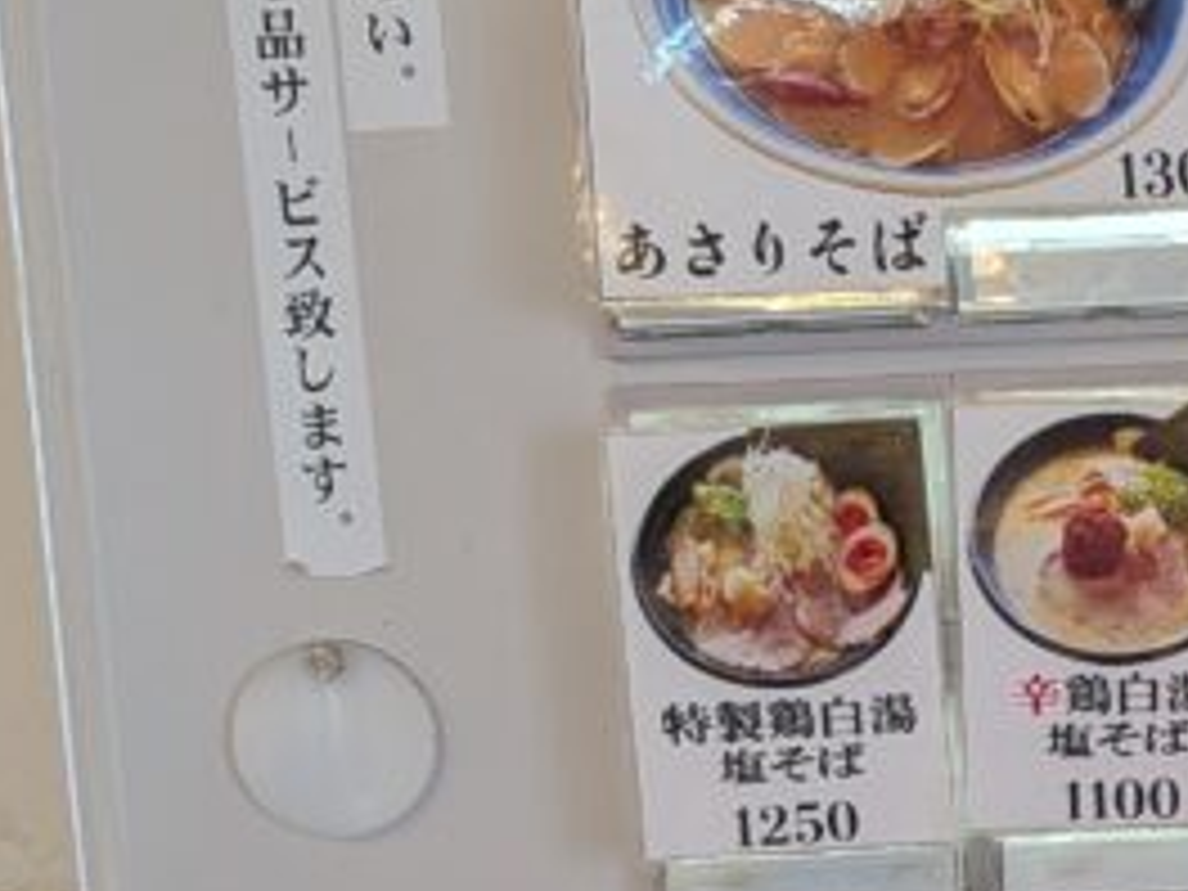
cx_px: 1966
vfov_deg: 15.8
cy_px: 626
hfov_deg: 17.9
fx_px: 3192
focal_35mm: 93
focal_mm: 4.53
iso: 91
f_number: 1.7
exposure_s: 1/120
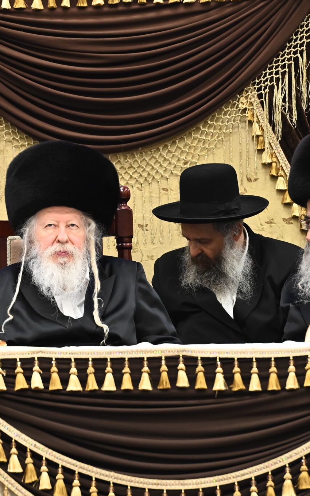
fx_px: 4148
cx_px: 69
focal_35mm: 307
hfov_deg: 4.3
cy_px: 249
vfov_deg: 6.8
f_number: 7.1
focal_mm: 200
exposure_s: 1/200
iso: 2000
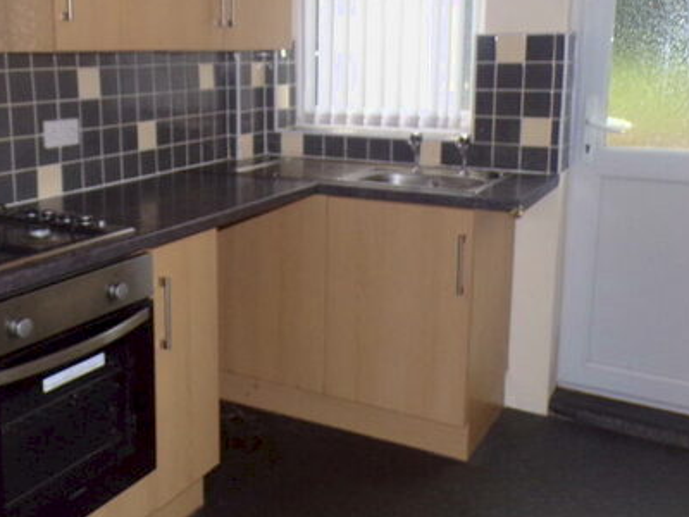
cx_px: 224
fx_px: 836
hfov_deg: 44.1
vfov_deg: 34.1
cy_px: 185
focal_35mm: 42
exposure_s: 1/34
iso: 200
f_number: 3
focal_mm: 4.3
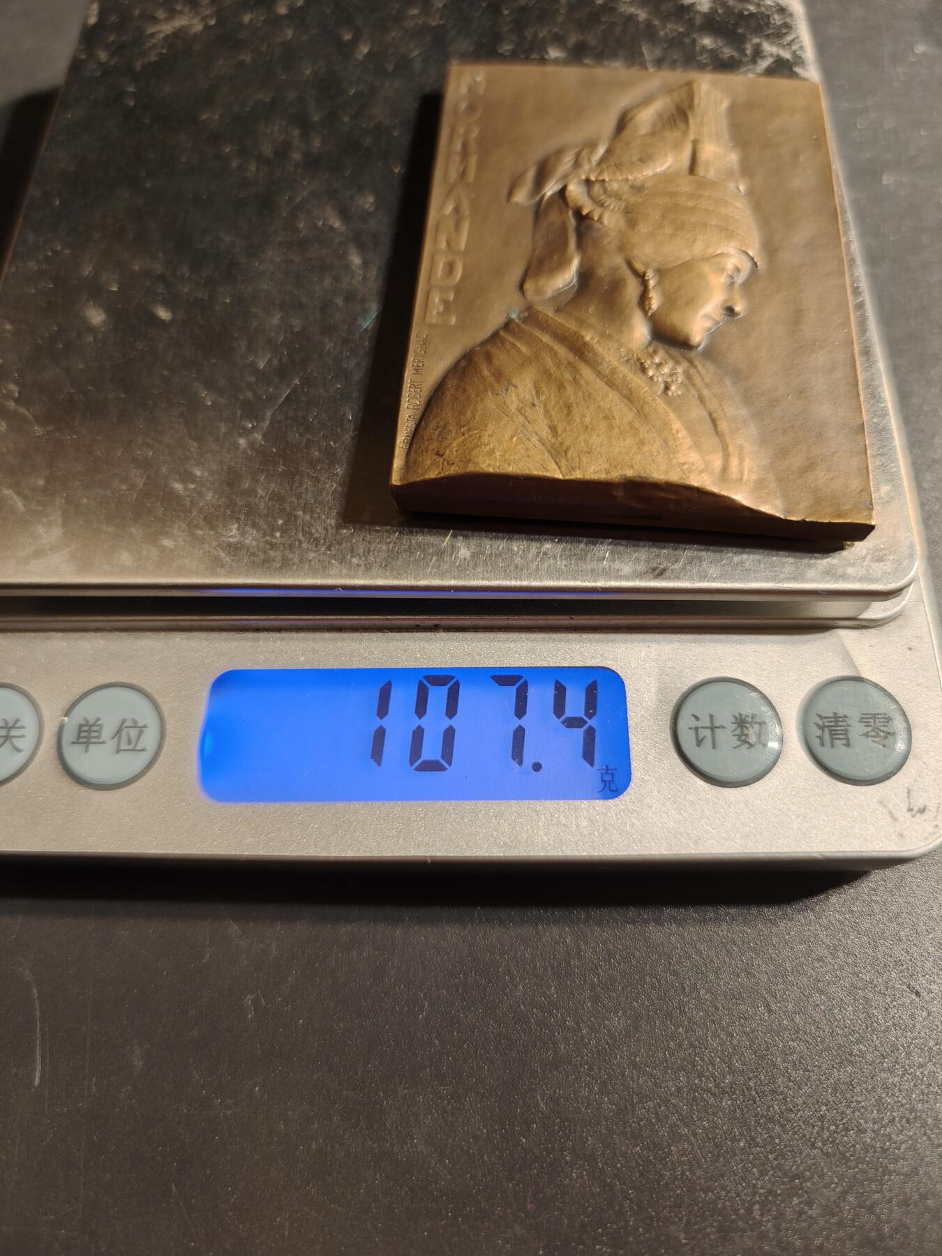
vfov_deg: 73.9
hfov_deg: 58.9
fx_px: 835
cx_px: 471
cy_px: 628
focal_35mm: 23
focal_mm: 6.06
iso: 160
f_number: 1.6
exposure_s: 1/100
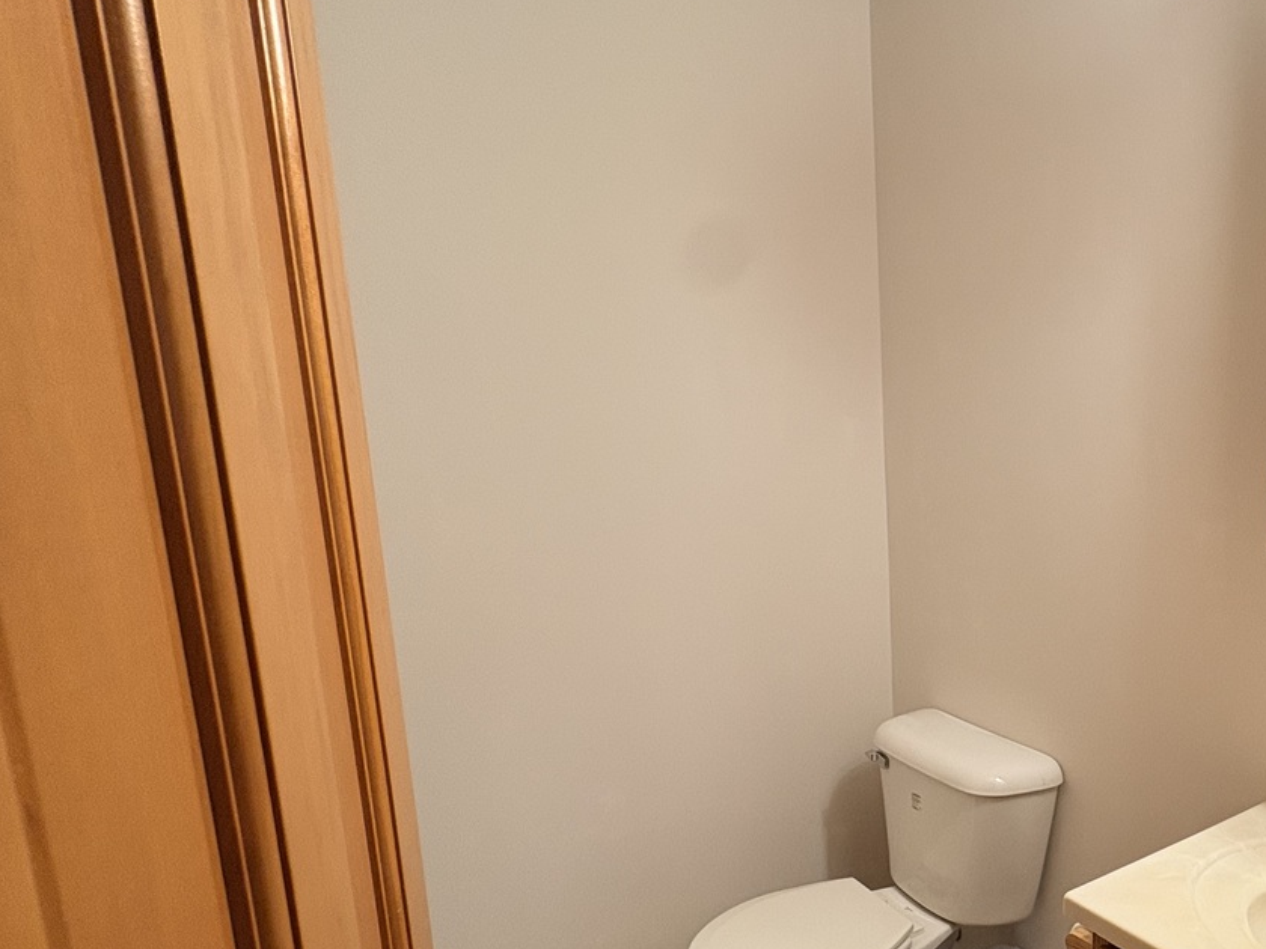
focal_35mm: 24
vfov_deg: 56.1
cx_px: 1010
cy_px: 598
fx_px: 878
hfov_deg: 65.3
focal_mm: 2.22
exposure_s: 1/60
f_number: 2.2
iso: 200
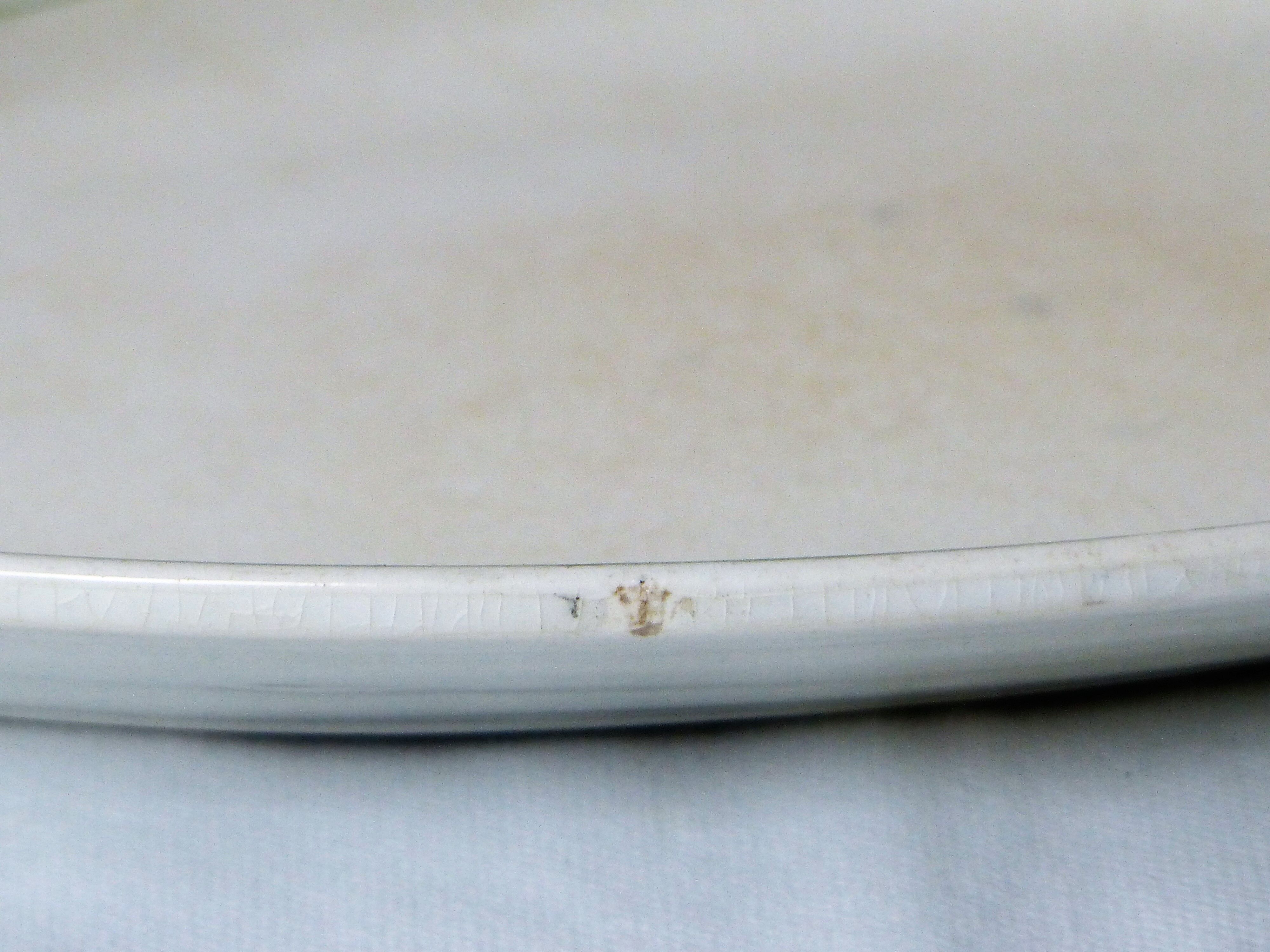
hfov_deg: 5.0
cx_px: 635
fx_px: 14492
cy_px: 476
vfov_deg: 3.8
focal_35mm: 395
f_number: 2.8
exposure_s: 1/100
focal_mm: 64.6
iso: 200
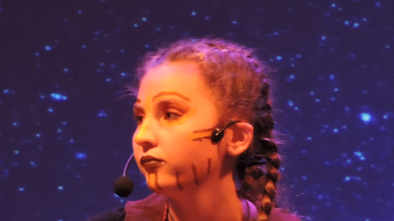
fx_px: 3949
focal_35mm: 378
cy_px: 94
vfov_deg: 3.2
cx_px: -101
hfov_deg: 5.7
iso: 800
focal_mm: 20.6
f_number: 5
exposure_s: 1/15
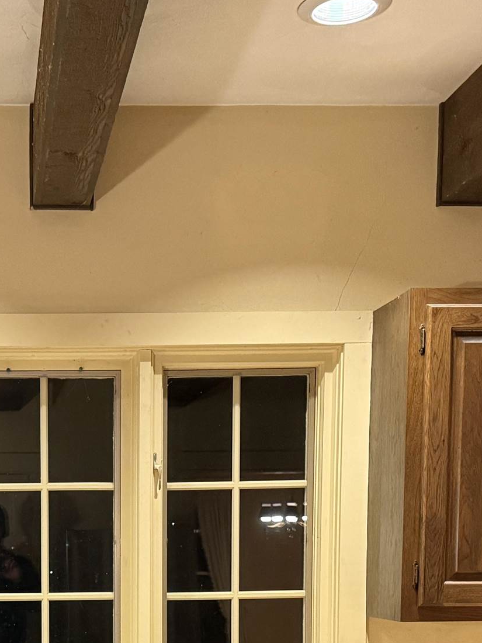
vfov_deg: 27.2
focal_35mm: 67
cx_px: 13
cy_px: 660
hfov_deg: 21.3
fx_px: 1244
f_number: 1.78
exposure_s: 1/60
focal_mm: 6.76
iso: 400
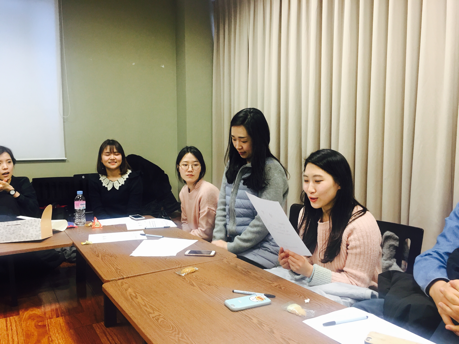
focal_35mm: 29
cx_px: 230
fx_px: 385
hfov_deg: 61.7
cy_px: 172
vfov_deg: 48.2
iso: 40
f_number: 2.2
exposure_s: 1/30
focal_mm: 4.15
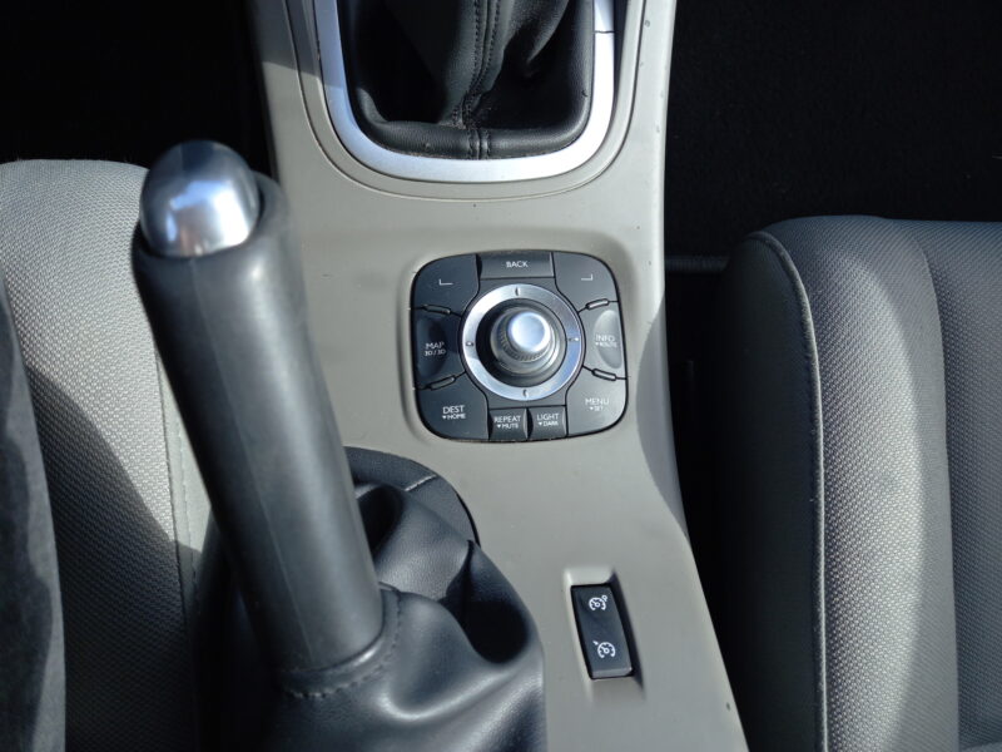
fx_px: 724
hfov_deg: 69.4
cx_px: 501
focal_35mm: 25
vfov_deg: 54.9
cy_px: 376
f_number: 2
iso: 25
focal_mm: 4.6
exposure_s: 1/157
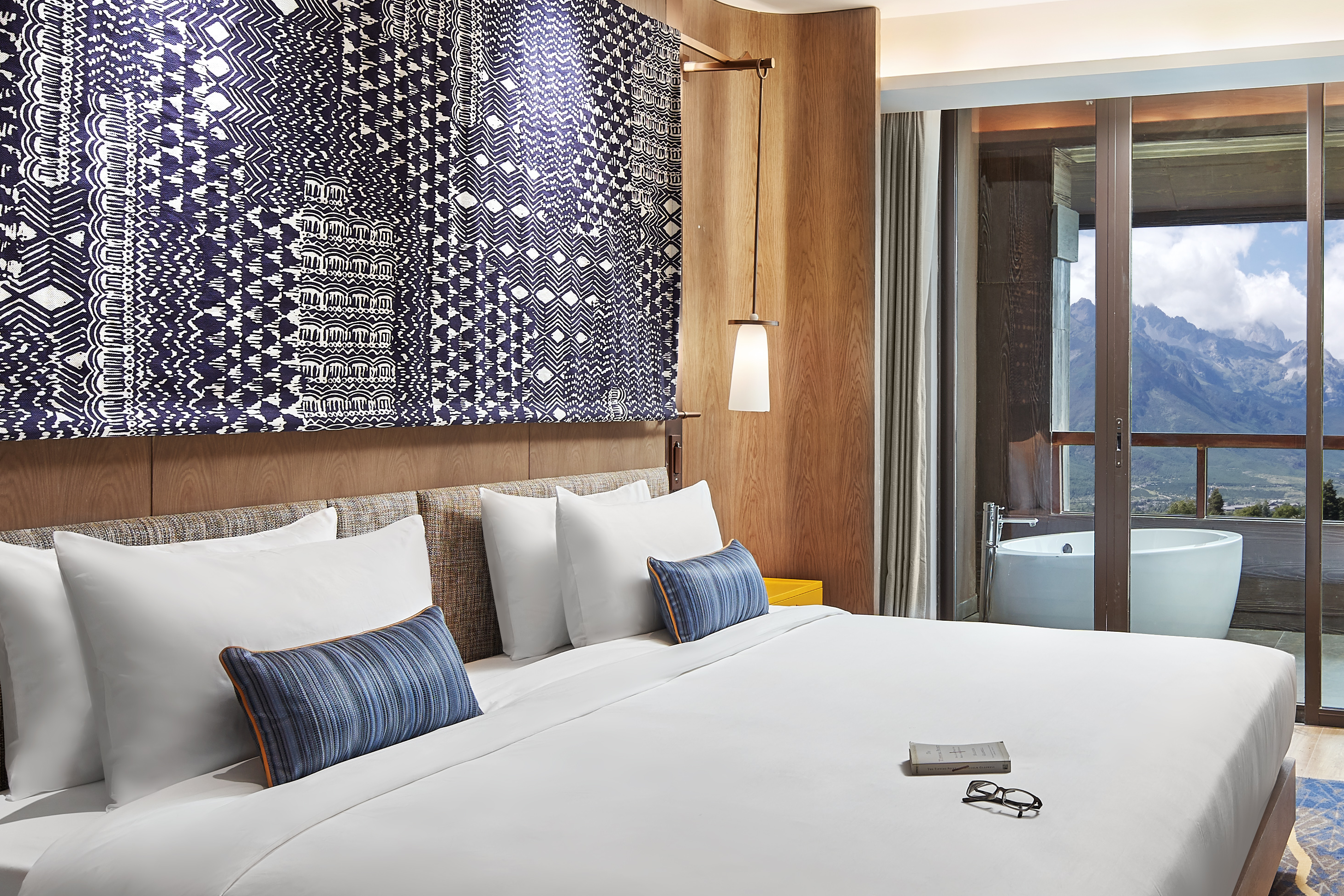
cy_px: 525
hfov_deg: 54.4
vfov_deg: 37.7
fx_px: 1307
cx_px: 726
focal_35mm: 35
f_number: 9
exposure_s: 1/2
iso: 100
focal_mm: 17
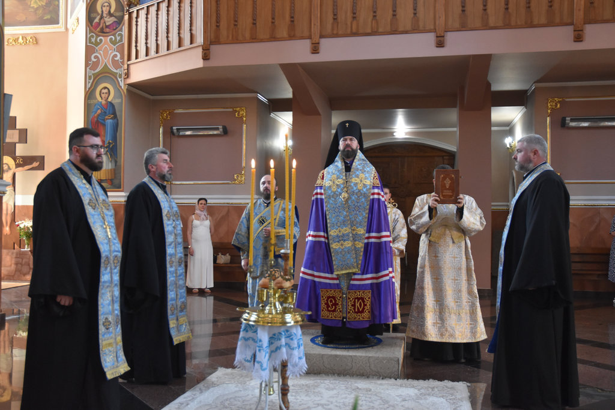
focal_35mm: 38
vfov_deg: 35.5
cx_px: 308
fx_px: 641
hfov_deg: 51.3
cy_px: 205
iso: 2000
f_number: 3.8
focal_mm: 25
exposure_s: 1/125
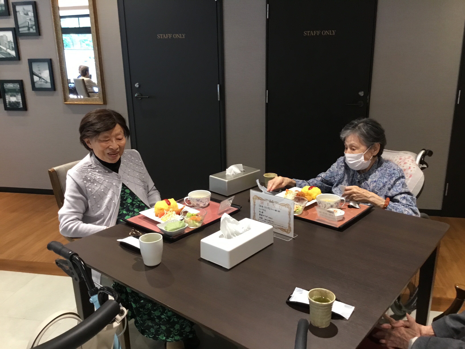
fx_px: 416
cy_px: 174
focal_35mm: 31
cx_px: 232
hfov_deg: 58.4
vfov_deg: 45.4
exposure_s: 1/30
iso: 125
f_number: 2.4
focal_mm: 3.3
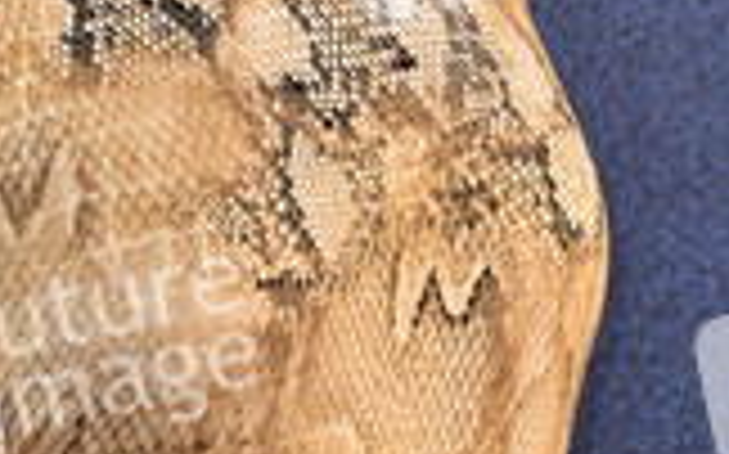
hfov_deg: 4.4
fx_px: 9490
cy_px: -310
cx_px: 160
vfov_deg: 2.7
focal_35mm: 478
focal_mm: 190
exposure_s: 1/250
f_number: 7.1
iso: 100
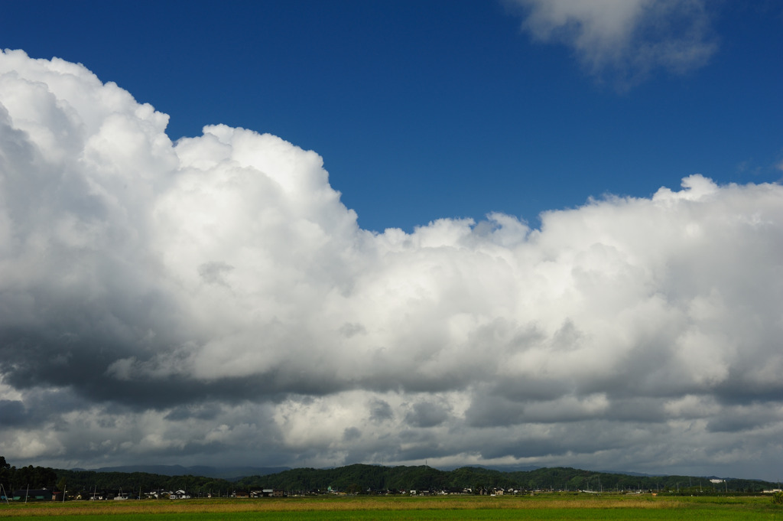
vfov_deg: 35.0
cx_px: 392
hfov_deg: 50.7
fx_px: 826
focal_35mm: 38
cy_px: 260
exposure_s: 1/500
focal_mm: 38
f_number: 14
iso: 200
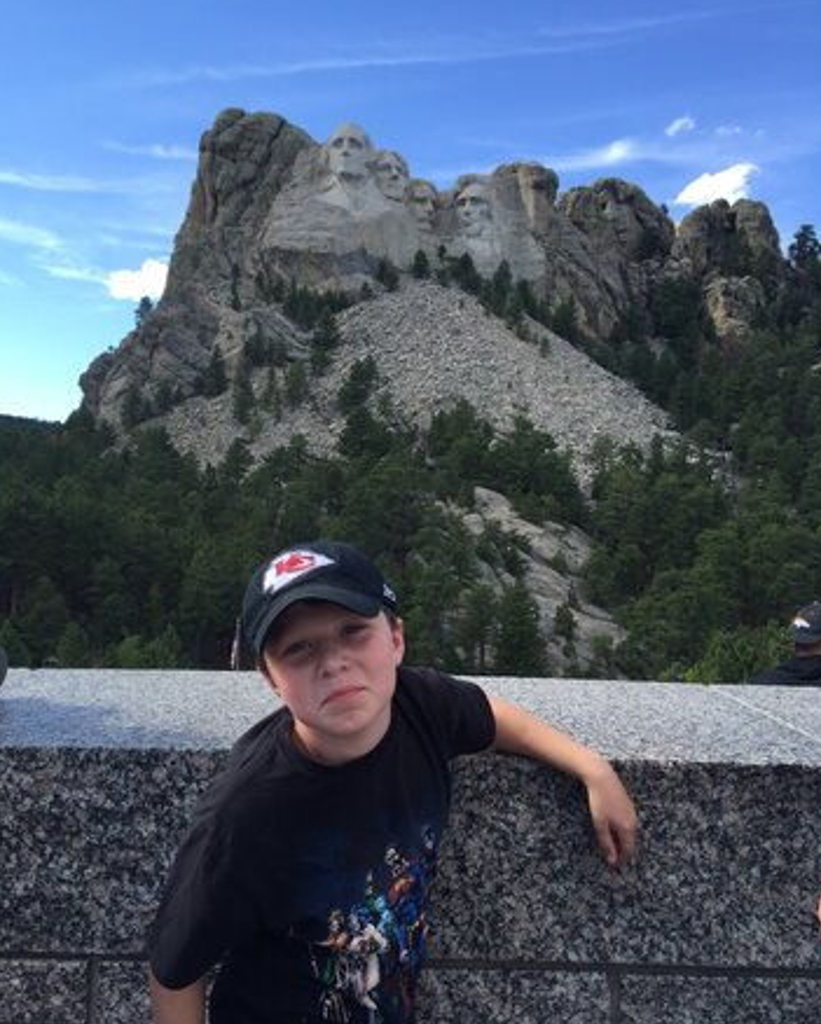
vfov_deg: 57.1
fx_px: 941
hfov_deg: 47.2
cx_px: 412
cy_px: 547
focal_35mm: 31
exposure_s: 1/638
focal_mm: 4.15
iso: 32
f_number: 2.2
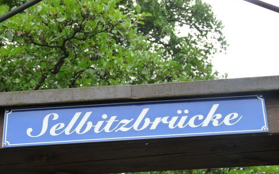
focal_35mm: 87
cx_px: 140
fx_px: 661
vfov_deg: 15.0
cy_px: 105
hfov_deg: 23.8
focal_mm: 14.4
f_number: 4
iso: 160
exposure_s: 1/100
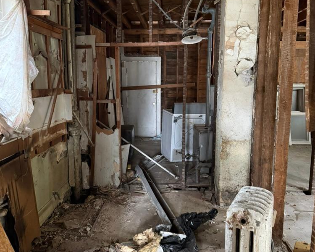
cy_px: 122
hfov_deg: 55.7
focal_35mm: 32
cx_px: 155
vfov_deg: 45.8
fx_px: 298
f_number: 1.78
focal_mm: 6.76
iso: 1000
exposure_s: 1/37
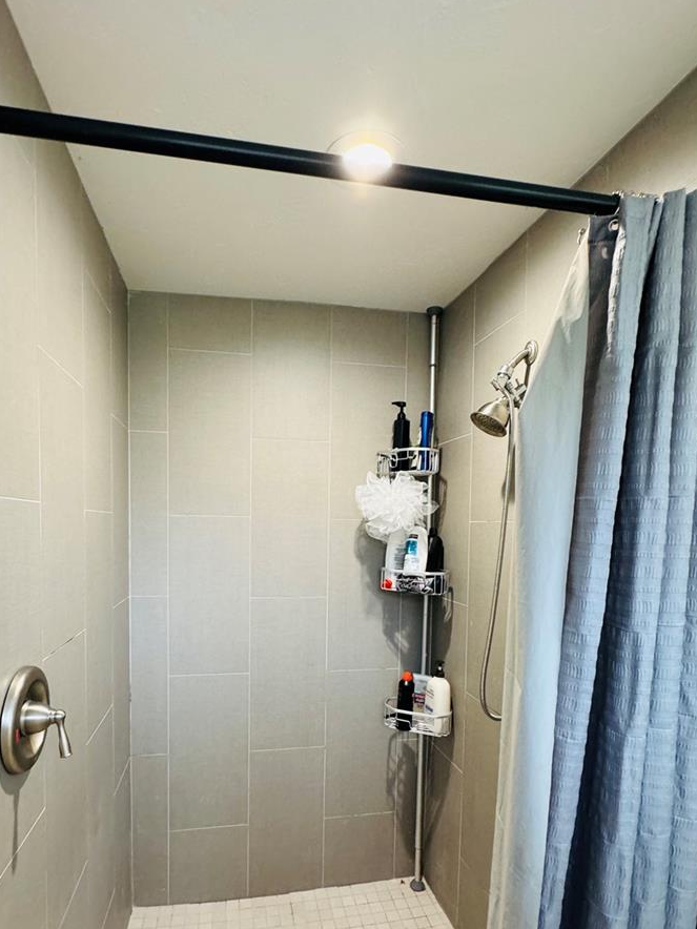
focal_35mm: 19
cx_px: 319
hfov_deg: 68.6
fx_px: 510
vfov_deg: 83.8
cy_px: 552
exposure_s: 1/63
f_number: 2.2
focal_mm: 2.22
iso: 320
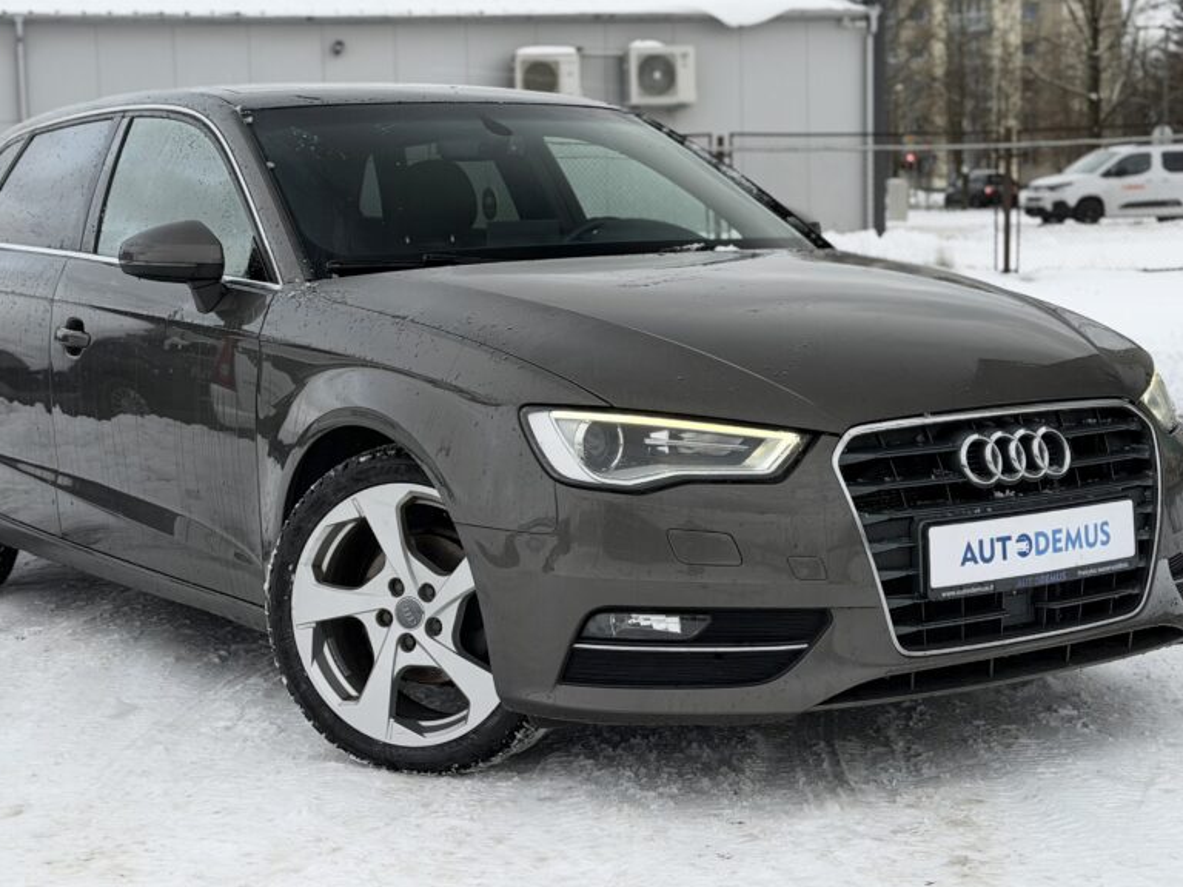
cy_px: 382
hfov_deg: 30.3
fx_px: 2187
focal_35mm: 64
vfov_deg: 22.9
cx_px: 542
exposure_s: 1/819
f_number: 1.78
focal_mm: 6.76
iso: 64
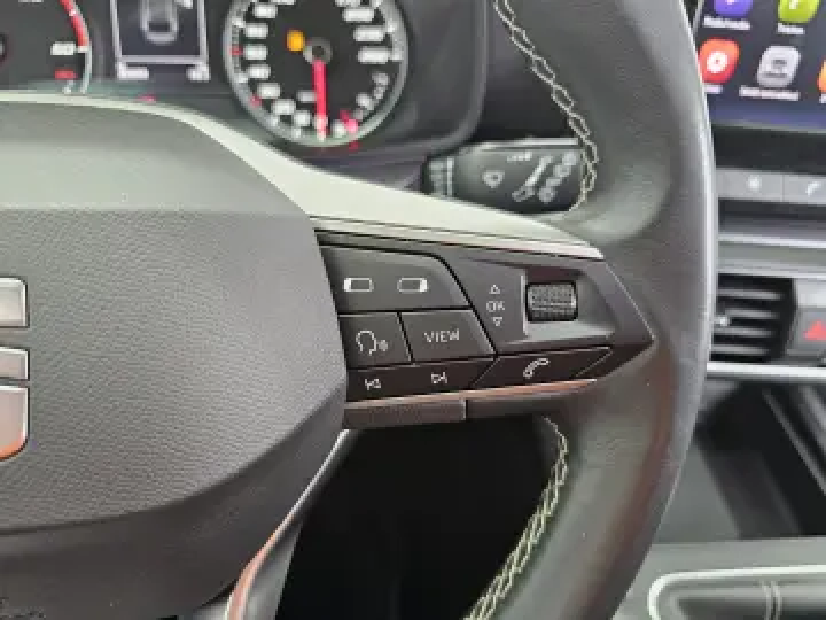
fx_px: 549
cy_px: 310
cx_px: 413
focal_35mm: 23
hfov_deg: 73.9
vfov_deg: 58.9
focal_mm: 6.3
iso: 800
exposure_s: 1/100
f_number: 1.7
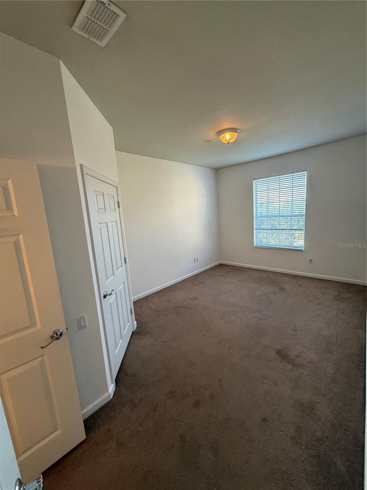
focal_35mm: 14
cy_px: 245
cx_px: 184
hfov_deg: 85.7
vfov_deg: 102.1
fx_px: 198
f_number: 2.2
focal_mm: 2.22
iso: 250
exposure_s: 1/120
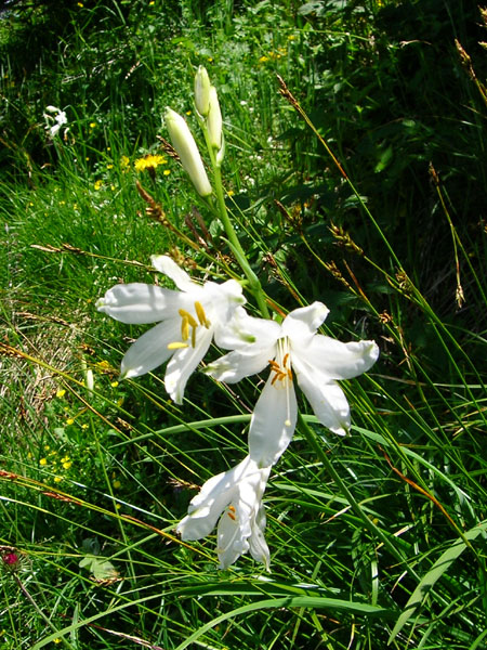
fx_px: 638
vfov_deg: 54.0
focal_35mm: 34
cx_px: 244
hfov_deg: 41.8
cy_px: 325
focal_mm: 5.7
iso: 50
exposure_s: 1/316
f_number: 4.9
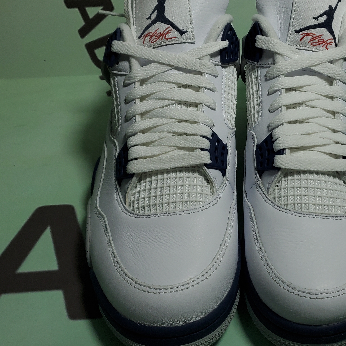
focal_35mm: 43
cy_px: 136
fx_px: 486
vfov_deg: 39.0
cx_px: 253
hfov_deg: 38.3
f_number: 1.5
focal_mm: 4.3
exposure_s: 1/1041
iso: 50
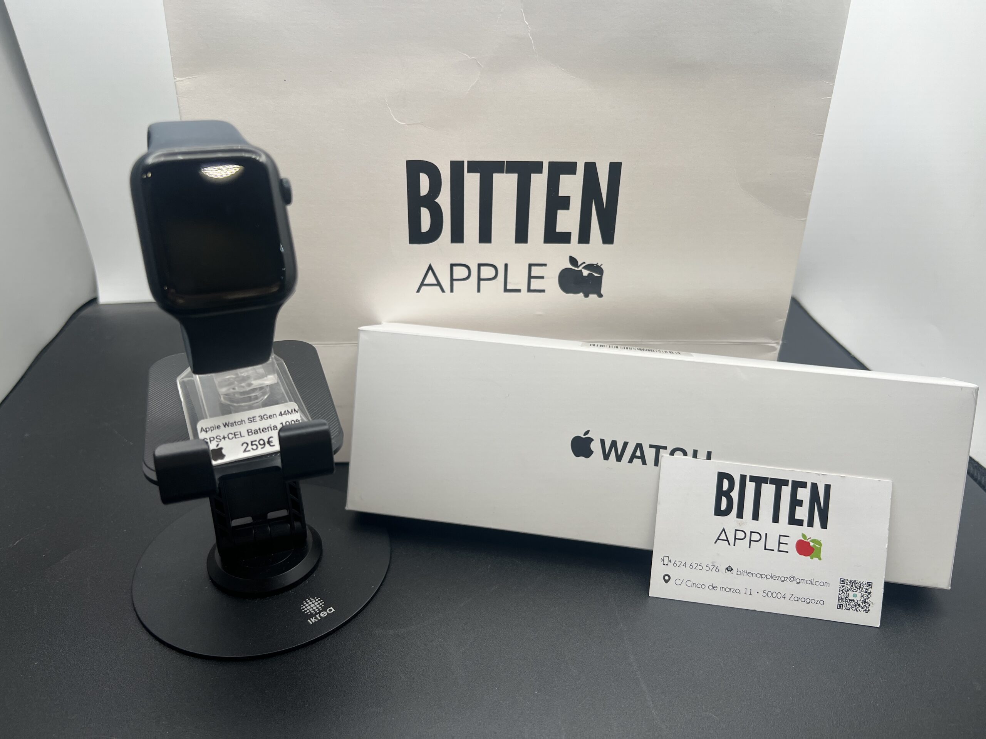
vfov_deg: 53.1
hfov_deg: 67.3
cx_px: 493
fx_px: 741
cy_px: 370
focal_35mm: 26
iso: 50
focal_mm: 5.7
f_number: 1.5
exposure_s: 1/454
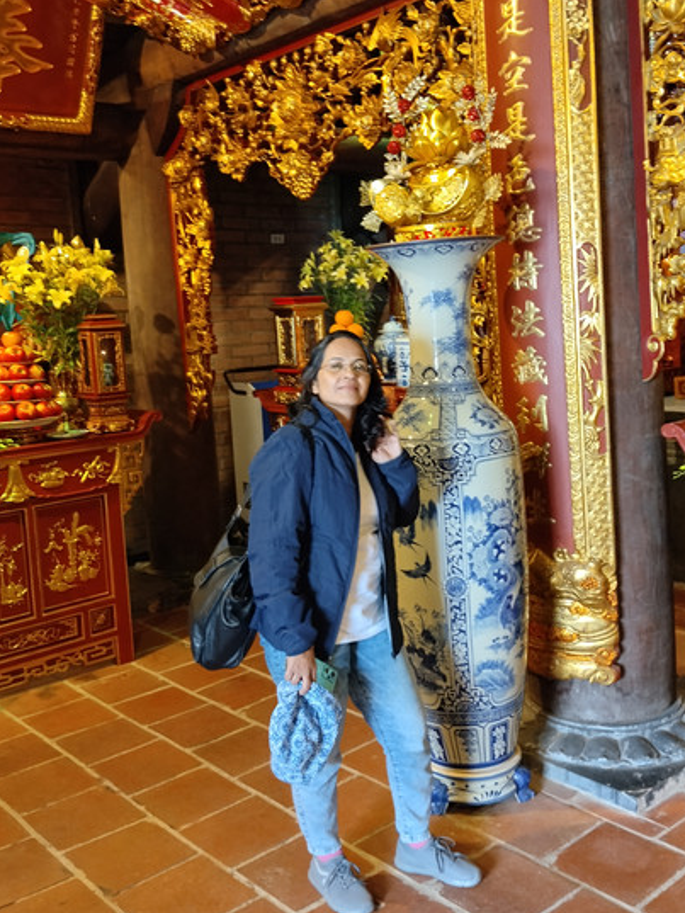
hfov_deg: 39.6
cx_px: 379
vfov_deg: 51.2
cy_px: 397
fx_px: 949
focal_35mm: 36
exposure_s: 1/25
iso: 160
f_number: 1.8
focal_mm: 4.22
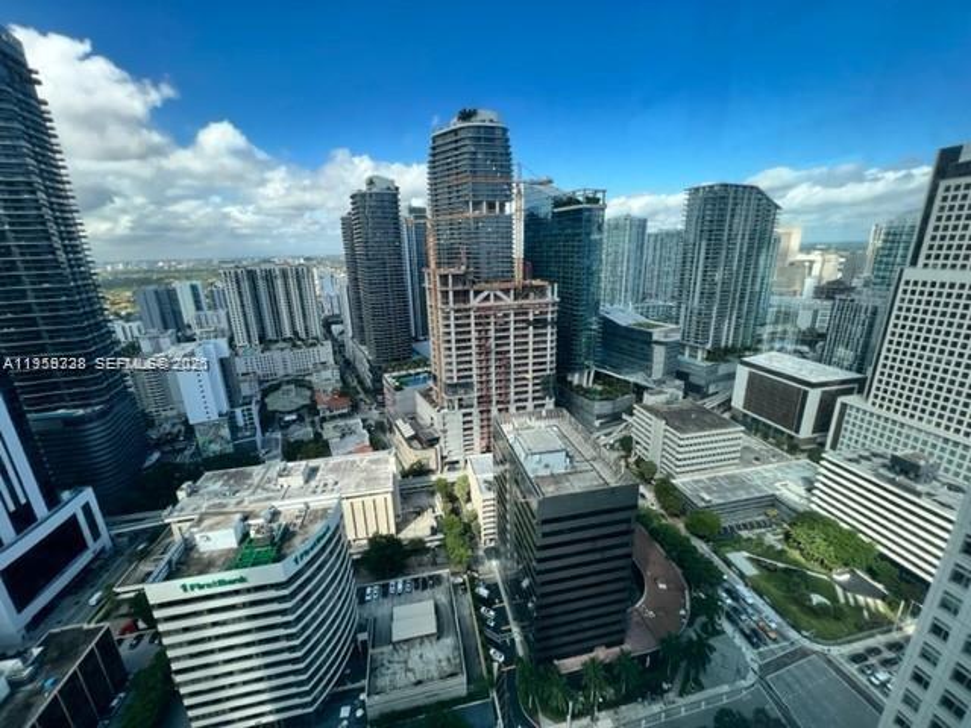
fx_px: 365
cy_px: 364
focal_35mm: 13
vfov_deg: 89.9
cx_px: 486
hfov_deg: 106.2
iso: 32
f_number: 1.8
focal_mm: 1.57
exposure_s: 1/372
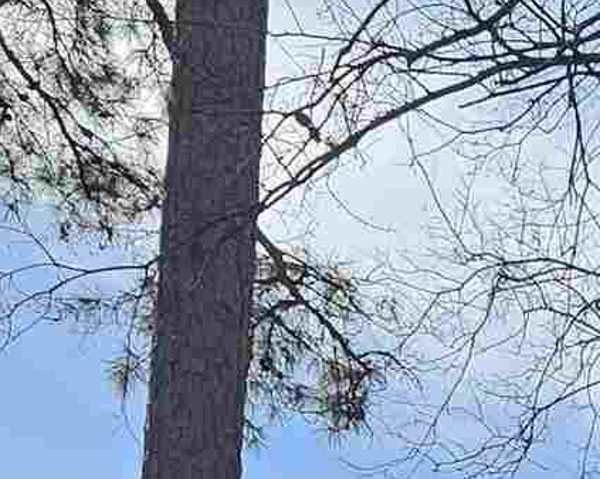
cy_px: 1424
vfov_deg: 8.1
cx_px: 1349
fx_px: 2893
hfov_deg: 10.5
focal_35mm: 163
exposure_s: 1/434
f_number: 1.7
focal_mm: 6.3
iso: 10
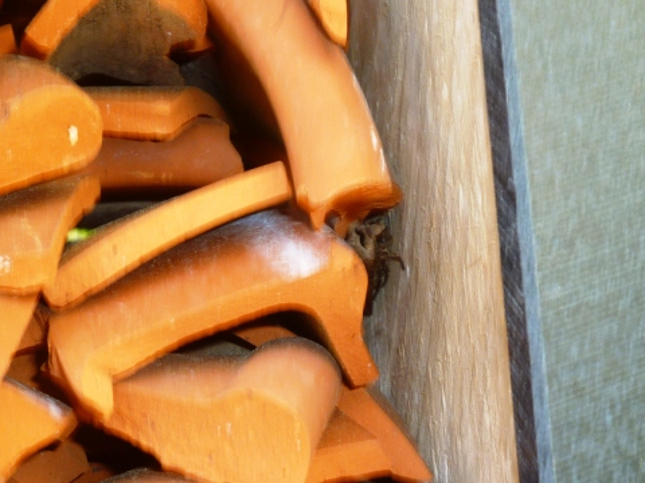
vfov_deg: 23.3
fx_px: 1174
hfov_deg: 30.7
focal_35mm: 63
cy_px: 242
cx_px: 322
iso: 100
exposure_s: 1/30
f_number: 4.3
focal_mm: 7
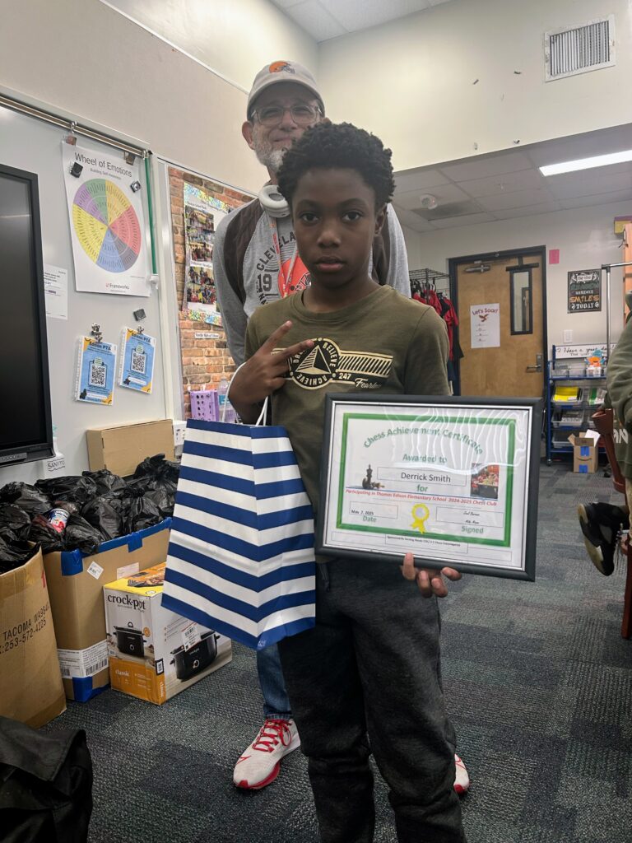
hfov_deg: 53.1
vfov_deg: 67.3
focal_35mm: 26
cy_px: 422
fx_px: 633
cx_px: 316
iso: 100
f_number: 1.5
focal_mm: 5.7
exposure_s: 1/60
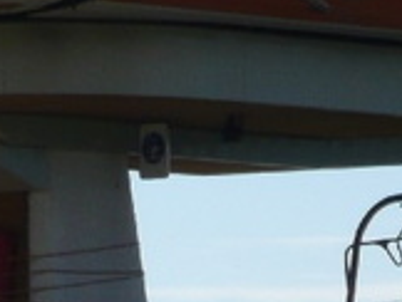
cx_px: 140
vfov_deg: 2.7
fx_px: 6420
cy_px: 0
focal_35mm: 552
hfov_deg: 3.6
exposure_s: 1/640
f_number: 4.7
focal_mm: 18.4
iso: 100
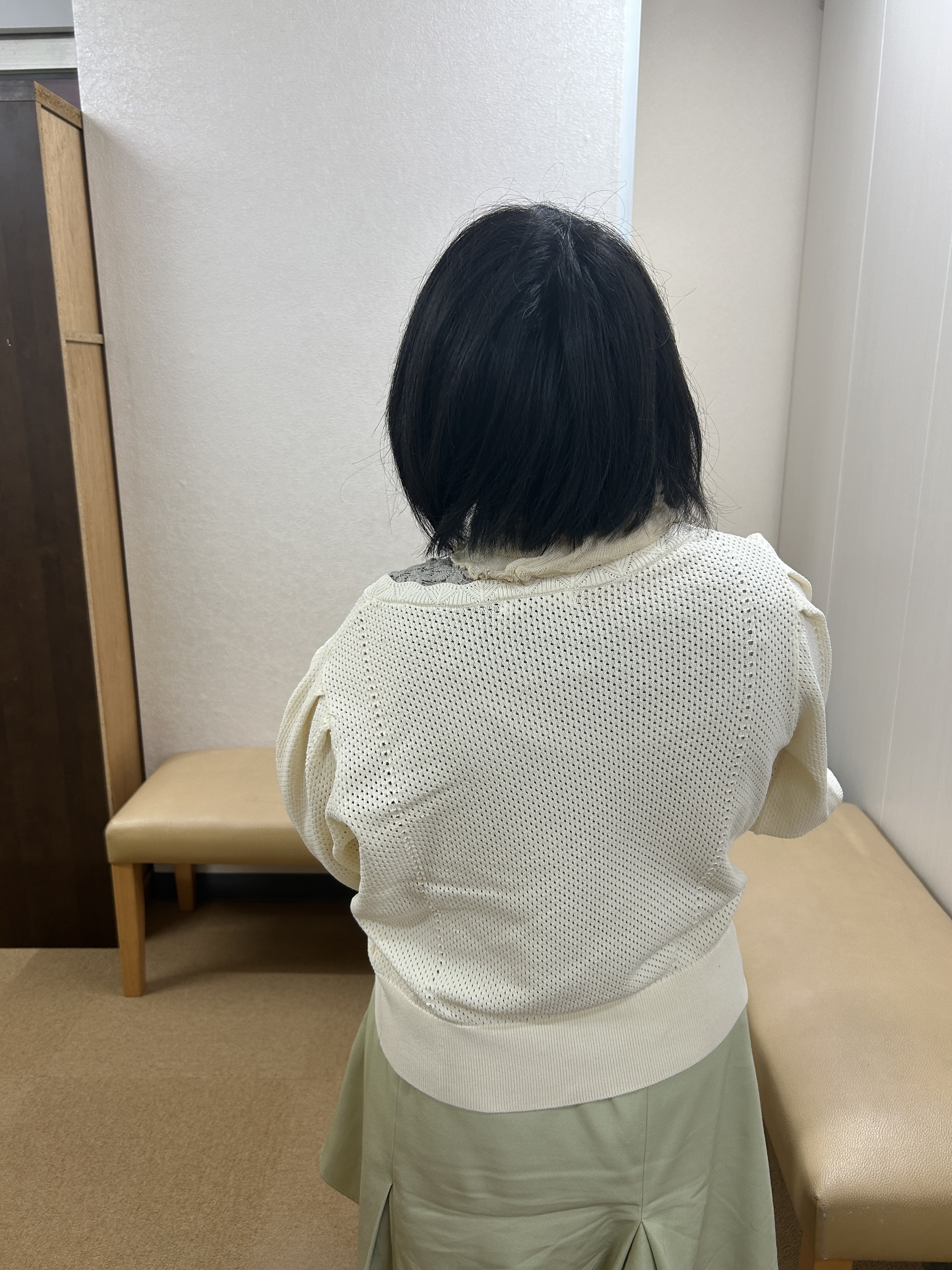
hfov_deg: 53.1
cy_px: 635
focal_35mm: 26
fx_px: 954
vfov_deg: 67.3
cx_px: 476
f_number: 1.5
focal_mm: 5.7
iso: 80
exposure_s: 1/120
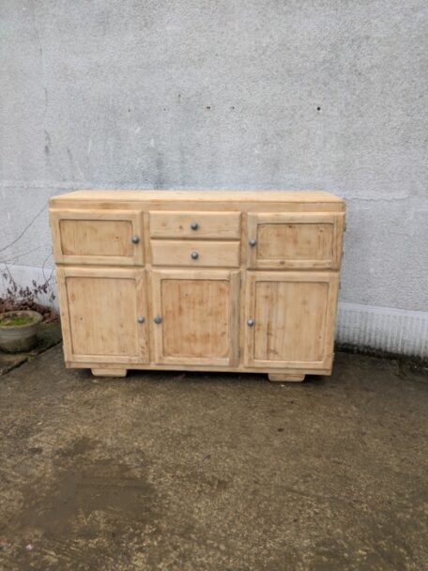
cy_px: 286
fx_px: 412
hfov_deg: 54.9
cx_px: 214
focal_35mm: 25
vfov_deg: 69.4
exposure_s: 1/192
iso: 42
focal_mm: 5.43
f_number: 1.89
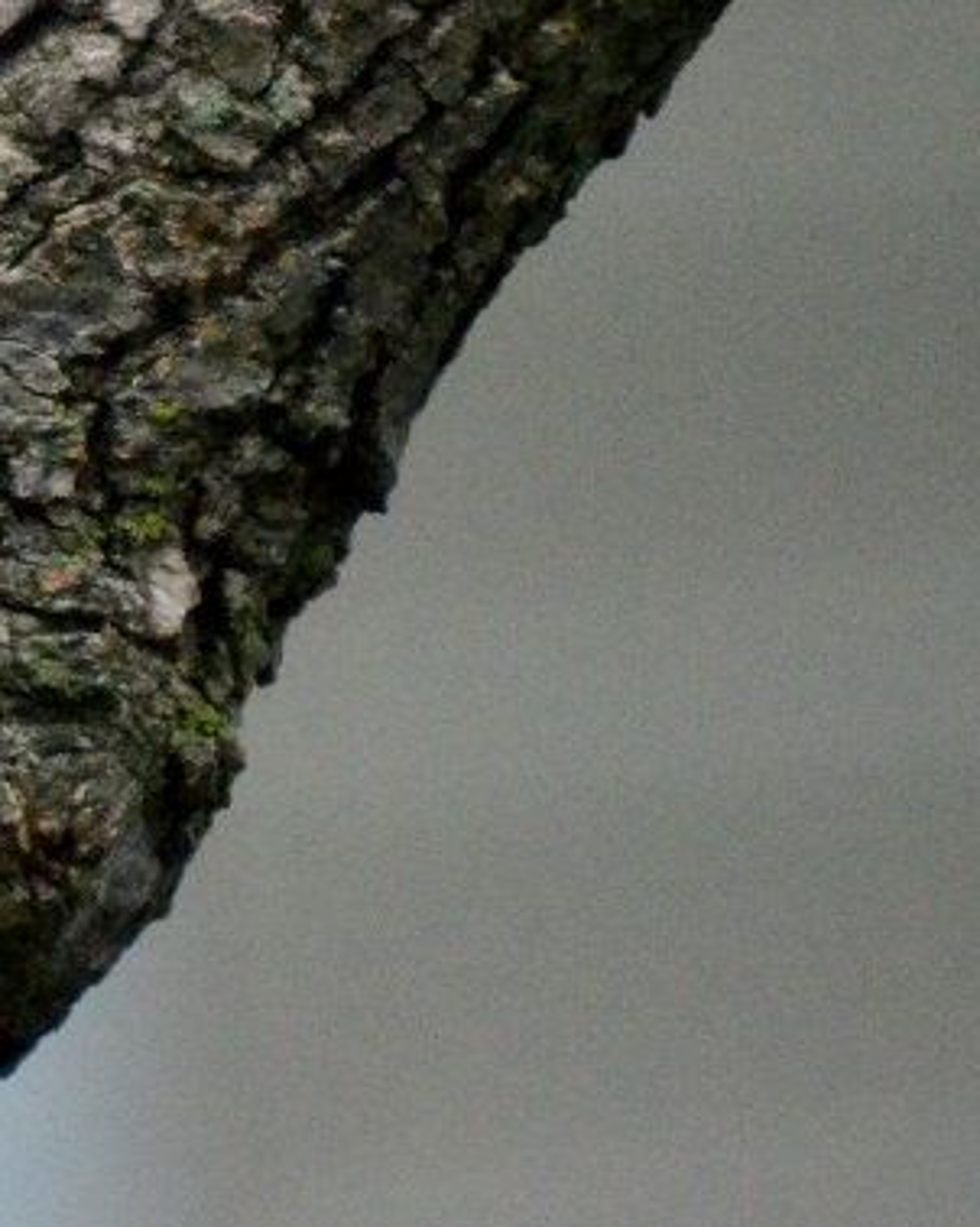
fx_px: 86394
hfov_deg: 0.6
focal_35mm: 2381
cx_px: -1610
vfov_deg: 0.8
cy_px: 291
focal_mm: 400
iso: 4000
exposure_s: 1/800
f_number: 6.3
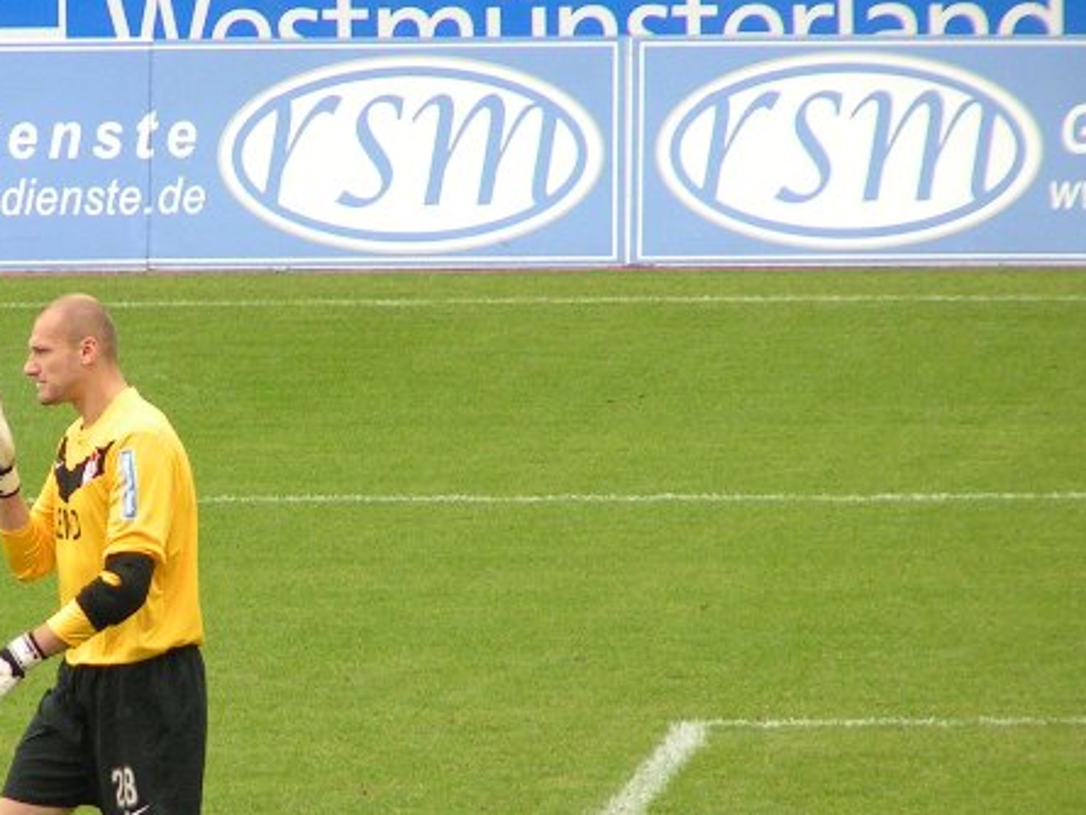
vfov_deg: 2.2
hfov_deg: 2.9
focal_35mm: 683
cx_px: 159
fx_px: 21433
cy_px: 676
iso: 160
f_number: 3.5
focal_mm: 58
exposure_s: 1/400
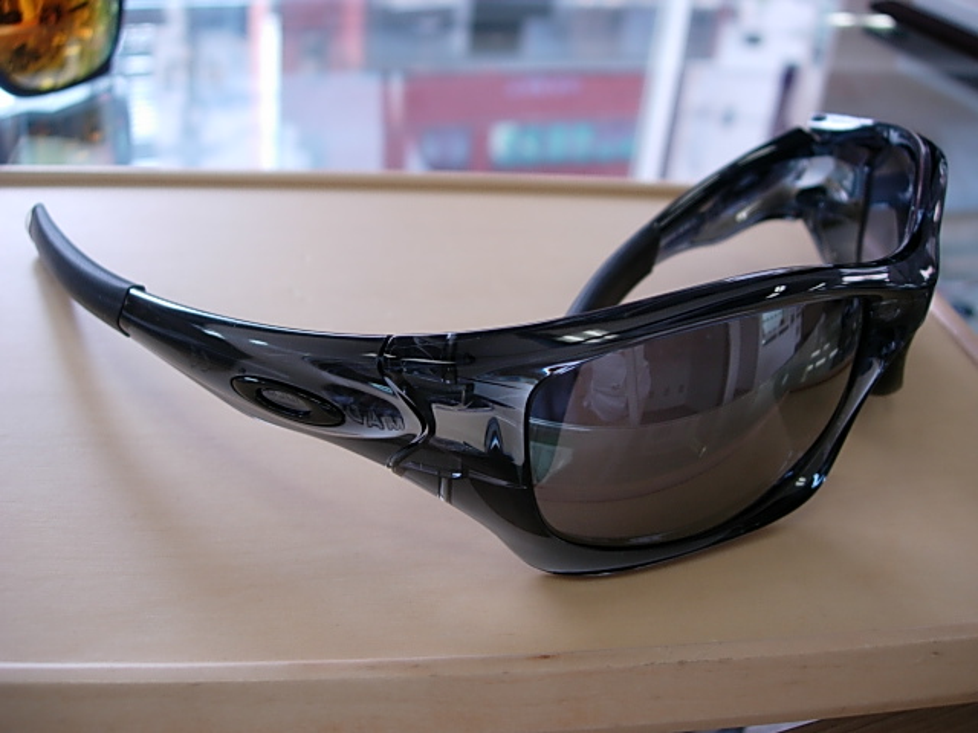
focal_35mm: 38
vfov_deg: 37.7
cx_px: 489
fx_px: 1074
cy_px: 366
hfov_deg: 49.0
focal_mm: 7.8
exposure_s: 1/57
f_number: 2.8
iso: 64
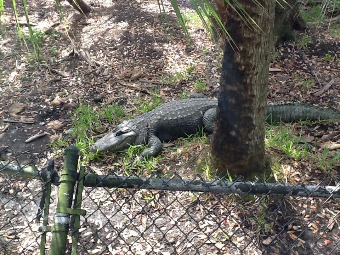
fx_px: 314
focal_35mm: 32
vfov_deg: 44.2
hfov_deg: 56.8
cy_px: 128
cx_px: 170
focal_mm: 2.03
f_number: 2.4
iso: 64
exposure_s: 1/150
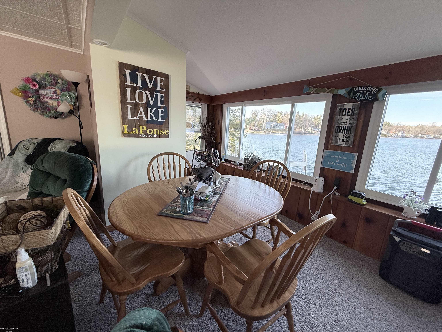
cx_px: 221
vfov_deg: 85.7
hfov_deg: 102.1
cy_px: 166
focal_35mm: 14
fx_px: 179
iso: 100
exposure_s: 1/120
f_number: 2.2
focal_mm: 2.22
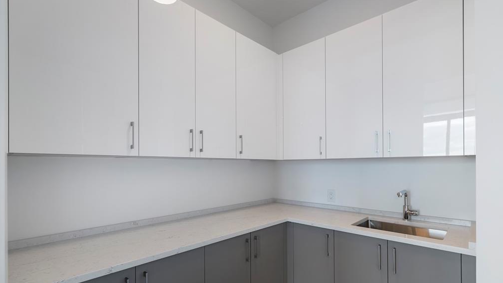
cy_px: 161
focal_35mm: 17
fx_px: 227
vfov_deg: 63.6
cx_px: 252
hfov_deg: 95.9
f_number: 7.1
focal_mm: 16
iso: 640
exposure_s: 1/80
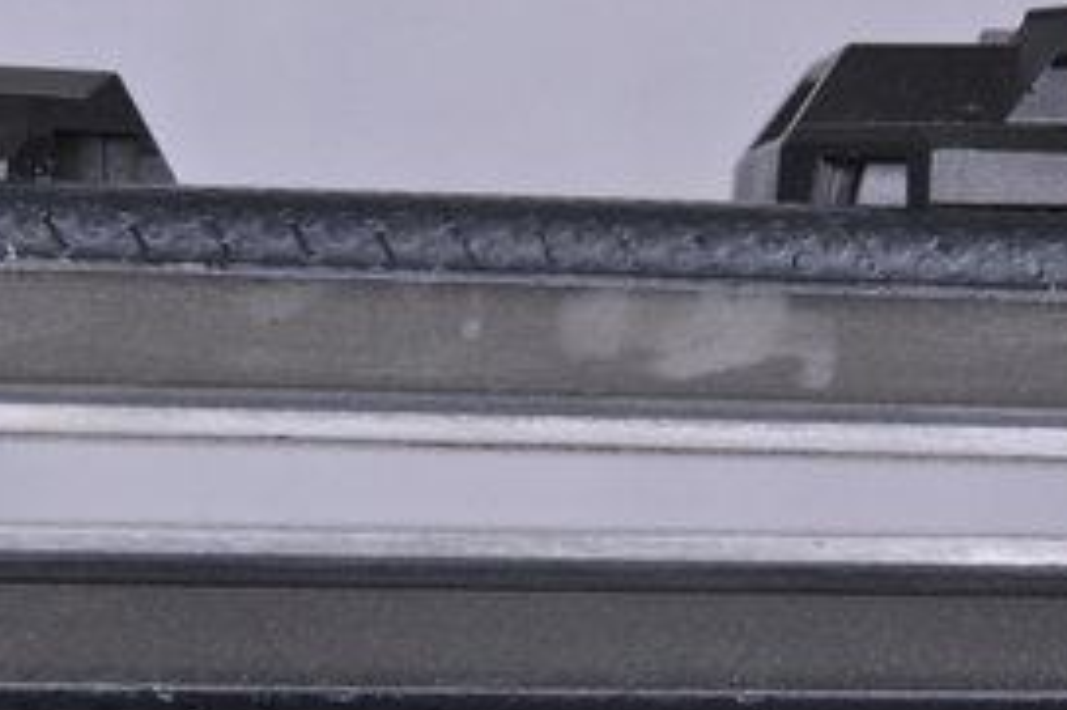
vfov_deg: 5.3
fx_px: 7726
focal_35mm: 261
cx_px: 502
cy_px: 477
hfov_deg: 7.9
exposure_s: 1/125
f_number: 9.5
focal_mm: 105
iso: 3200
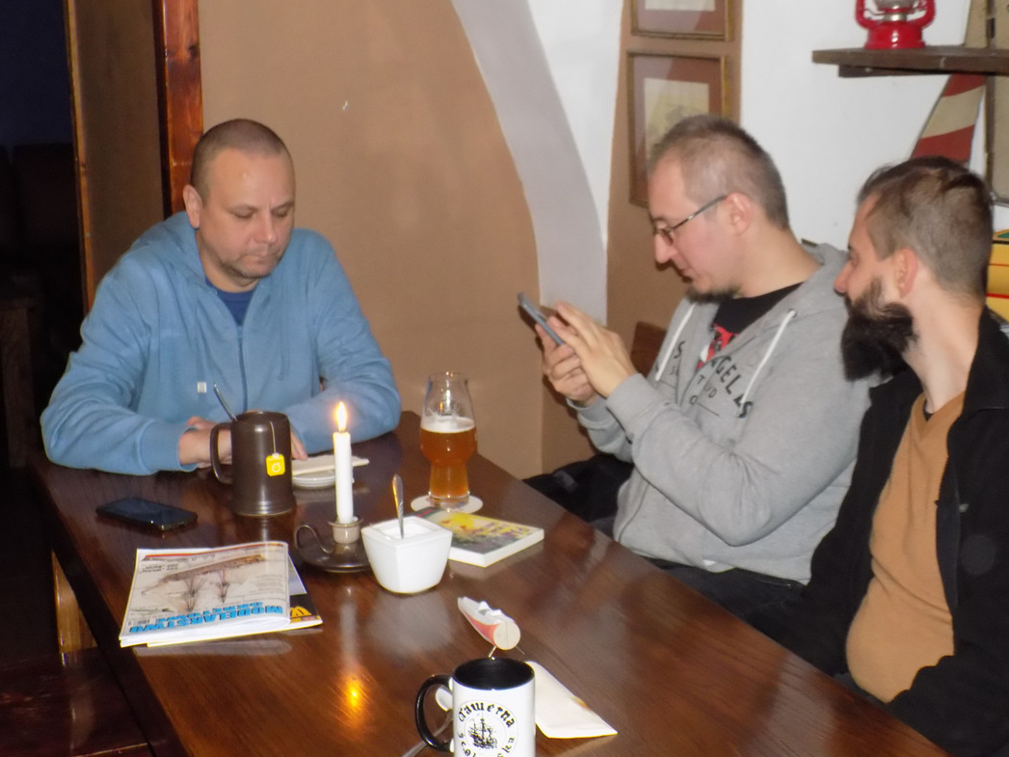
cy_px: 372
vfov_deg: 27.5
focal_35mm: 53
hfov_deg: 36.2
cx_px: 513
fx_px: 1545
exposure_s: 1/30
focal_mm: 9.3
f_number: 3.9
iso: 560
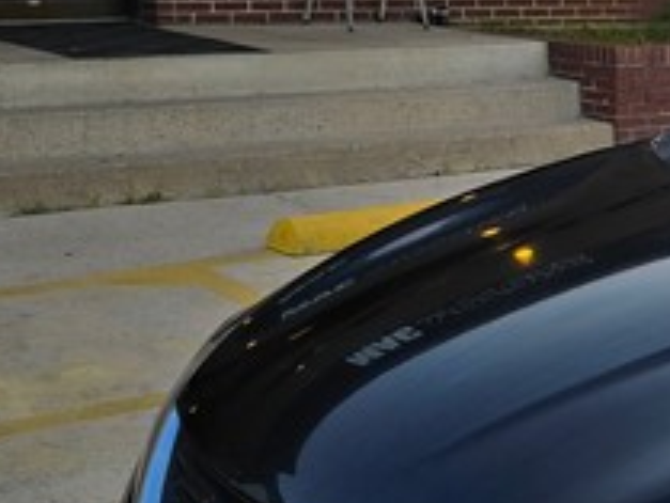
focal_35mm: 88
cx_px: 907
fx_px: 1704
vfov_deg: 16.8
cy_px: 173
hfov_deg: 20.1
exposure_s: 1/180
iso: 12
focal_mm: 6.3
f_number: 1.7
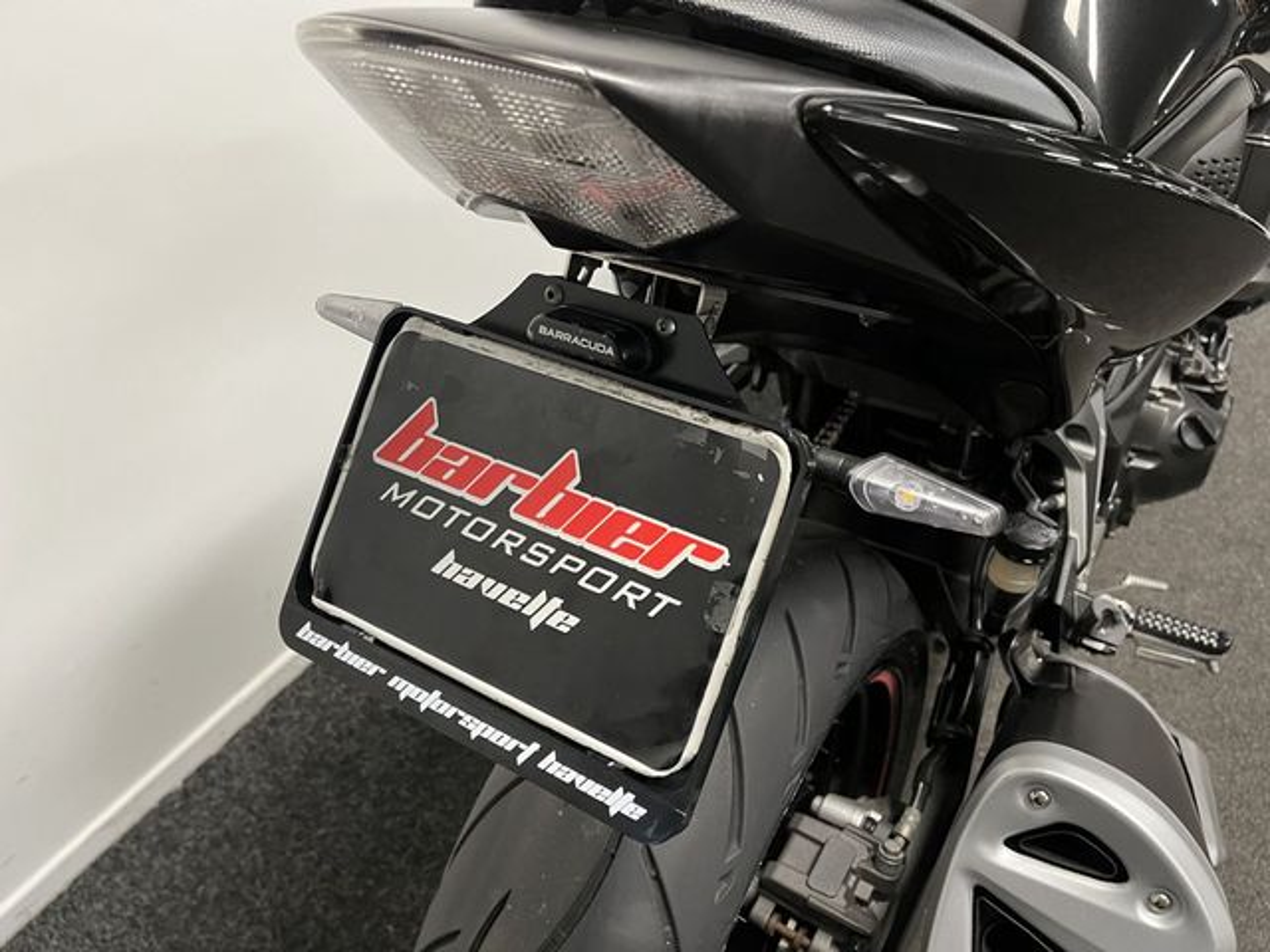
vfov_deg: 53.1
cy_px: 476
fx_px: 954
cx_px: 635
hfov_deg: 67.3
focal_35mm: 26
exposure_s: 1/50
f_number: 1.6
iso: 200
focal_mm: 5.1
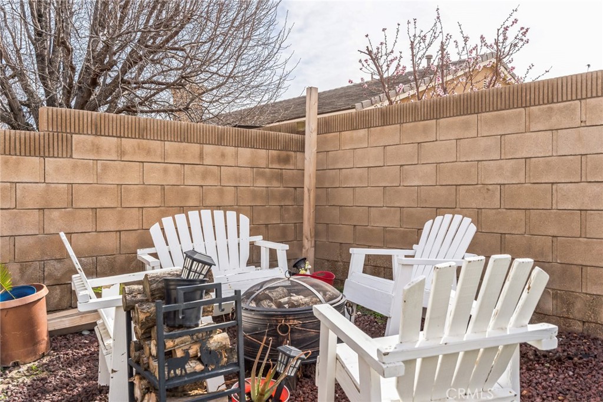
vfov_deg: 43.6
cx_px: 302
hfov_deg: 61.9
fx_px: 502
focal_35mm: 30
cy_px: 201
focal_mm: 30
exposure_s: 1/3200
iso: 1600
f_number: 8
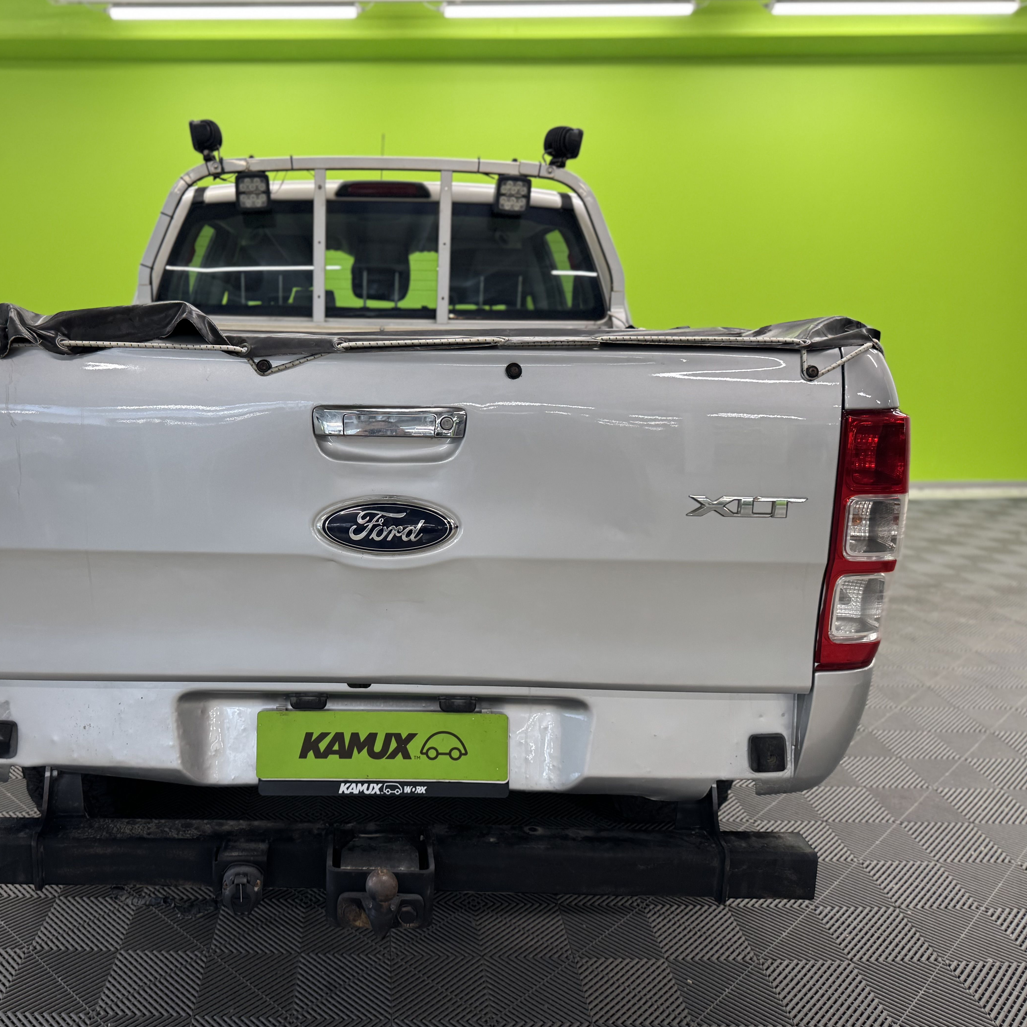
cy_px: 510
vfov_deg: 55.6
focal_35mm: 29
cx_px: 366
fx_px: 973
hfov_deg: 54.8
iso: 80
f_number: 1.78
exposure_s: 1/100
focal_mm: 6.76
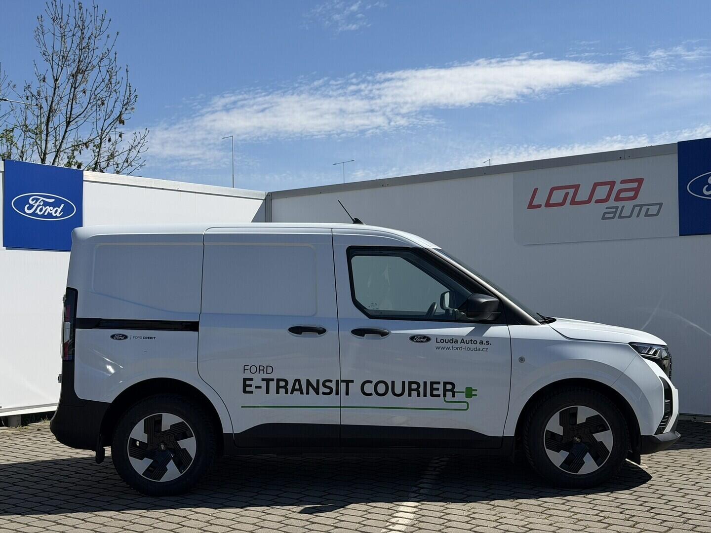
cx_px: 356
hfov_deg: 39.7
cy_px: 266
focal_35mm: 48
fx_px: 986
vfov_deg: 30.3
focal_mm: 6.76
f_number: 1.78
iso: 80
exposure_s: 1/8772
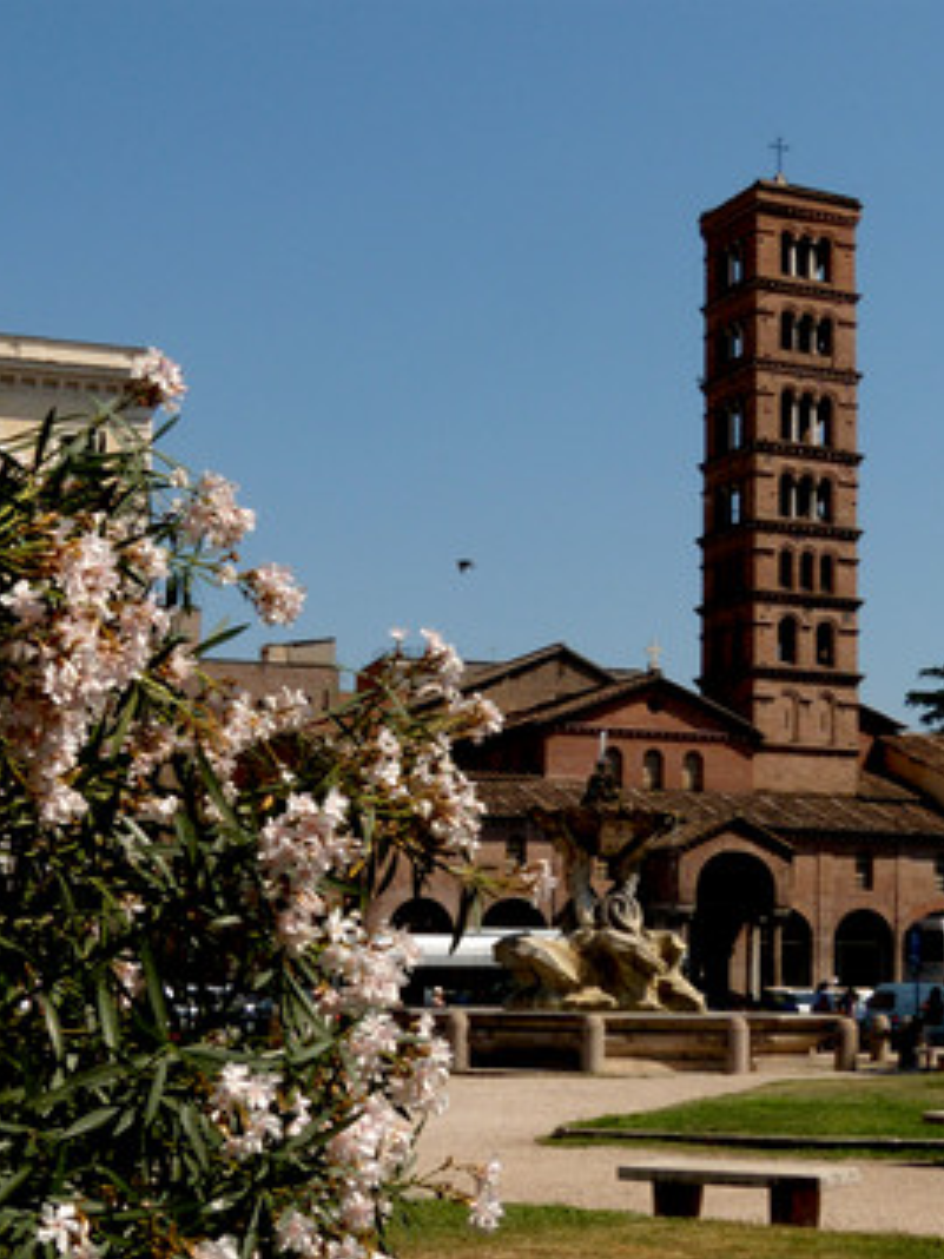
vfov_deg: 32.7
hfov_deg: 24.8
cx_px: 569
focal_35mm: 59
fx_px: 2145
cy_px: 660
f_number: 8.9
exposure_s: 1/250
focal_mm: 7.5
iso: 80
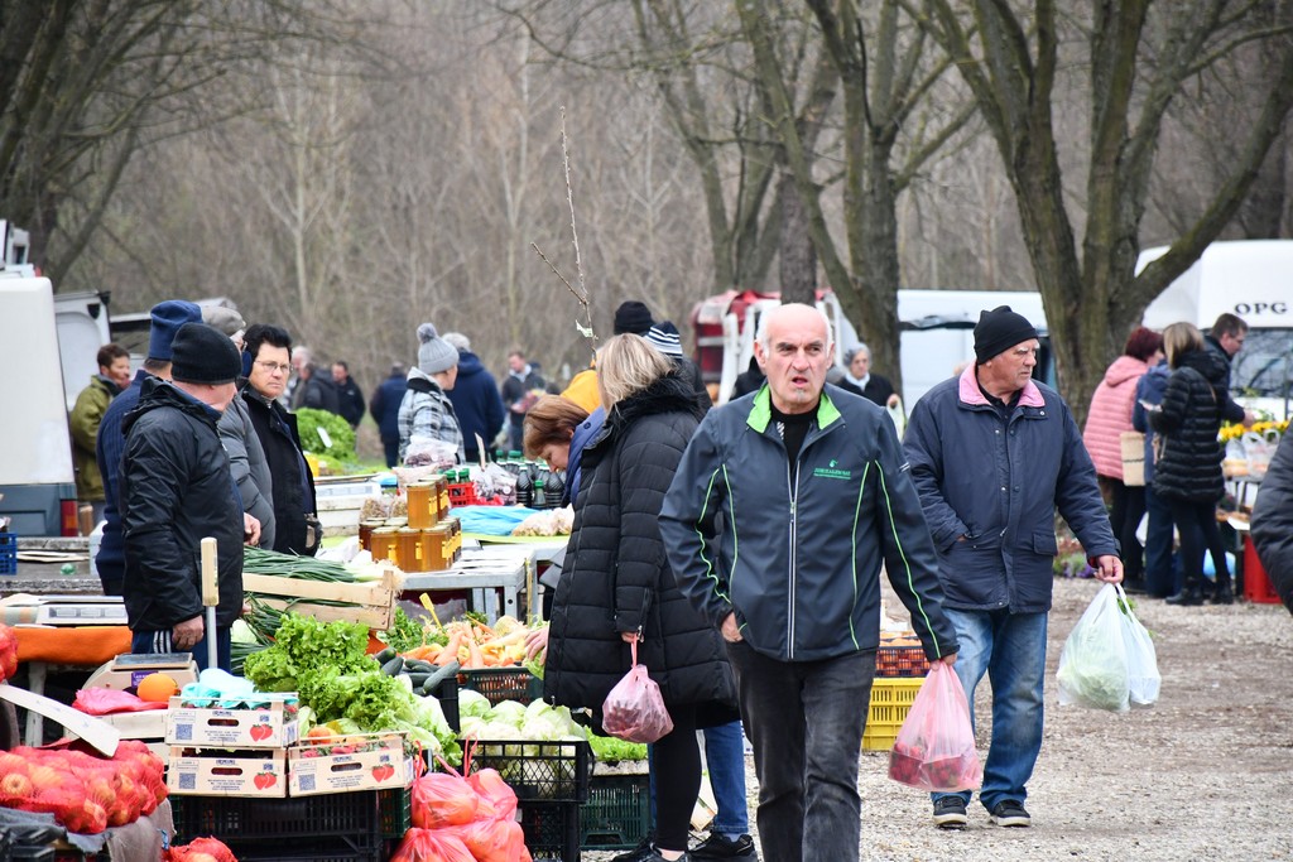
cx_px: 646
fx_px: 7543
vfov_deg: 6.5
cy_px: 431
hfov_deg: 9.8
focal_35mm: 210
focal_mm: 140
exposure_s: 1/500
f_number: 5.6
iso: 1400
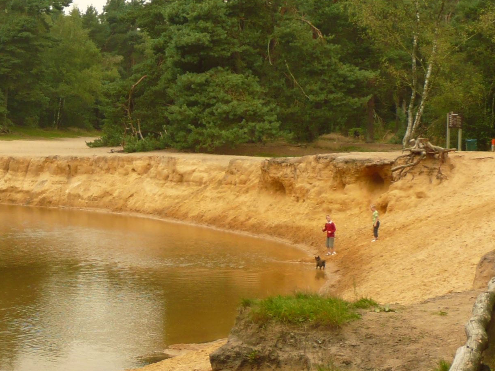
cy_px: 210
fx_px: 1658
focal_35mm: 116
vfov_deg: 12.8
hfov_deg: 16.7
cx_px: 44
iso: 100
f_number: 4.3
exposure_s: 1/80
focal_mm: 9.1
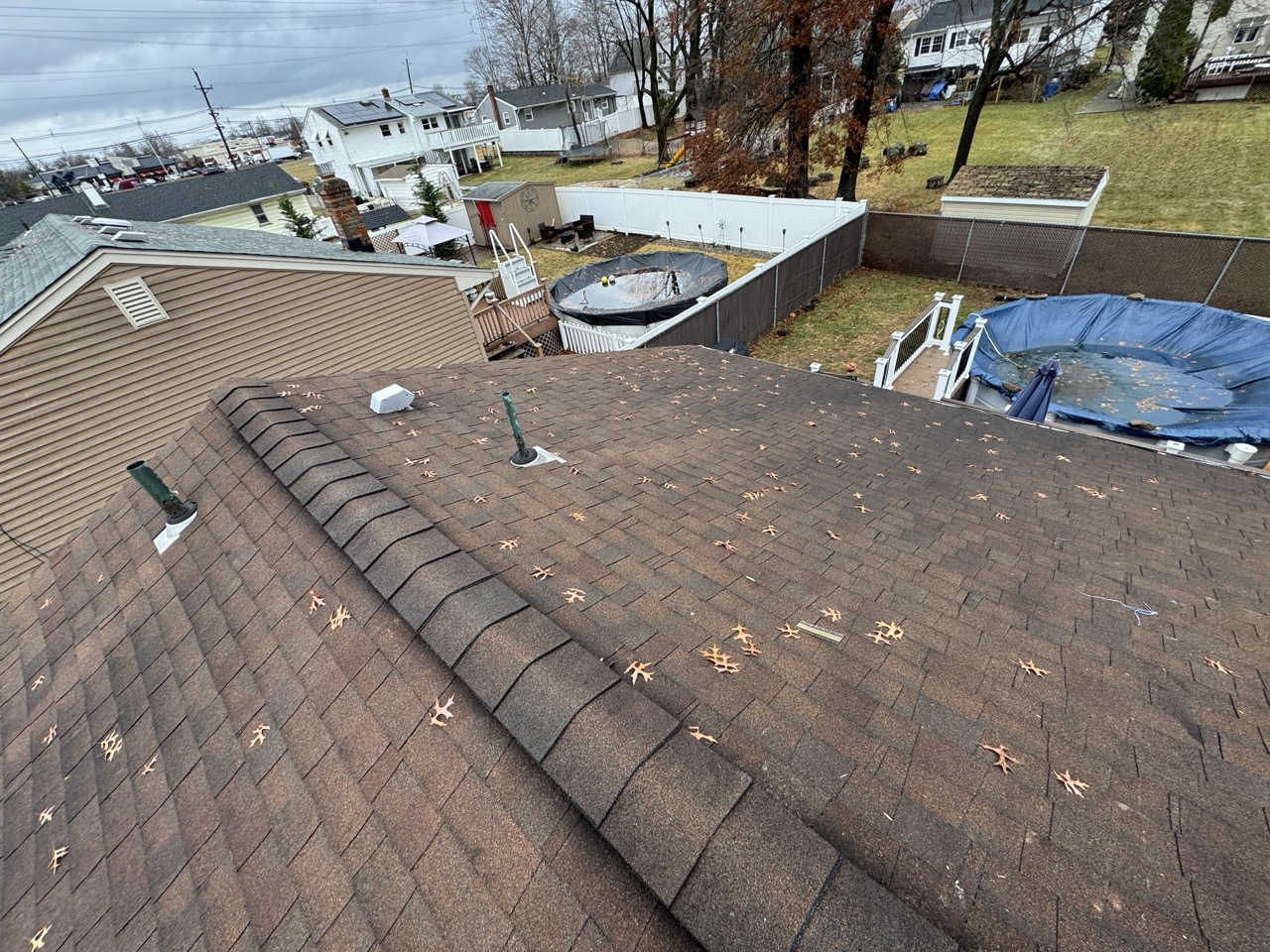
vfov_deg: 85.7
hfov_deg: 102.1
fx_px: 514
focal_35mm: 14
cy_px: 476
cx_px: 635
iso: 50
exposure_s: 1/99
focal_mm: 2.22
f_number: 2.2
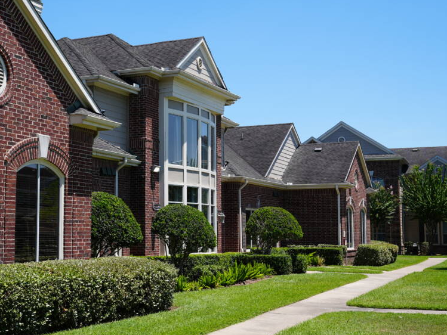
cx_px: 164
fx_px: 736
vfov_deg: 25.7
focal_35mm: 57
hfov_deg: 33.6
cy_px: 165
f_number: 5
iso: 100
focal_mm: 37
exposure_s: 1/500
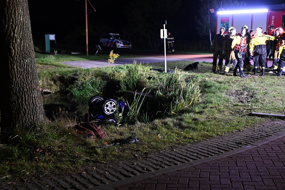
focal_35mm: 45
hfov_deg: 43.6
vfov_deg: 29.8
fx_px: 356
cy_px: 95
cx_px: 142
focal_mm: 45
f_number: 5.3
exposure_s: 1/25
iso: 4000
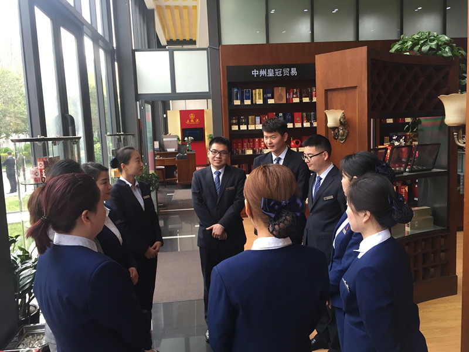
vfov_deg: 48.2
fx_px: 393
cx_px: 234
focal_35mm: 29
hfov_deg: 61.7
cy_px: 176
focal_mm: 4.15
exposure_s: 1/33
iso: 40
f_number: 2.2
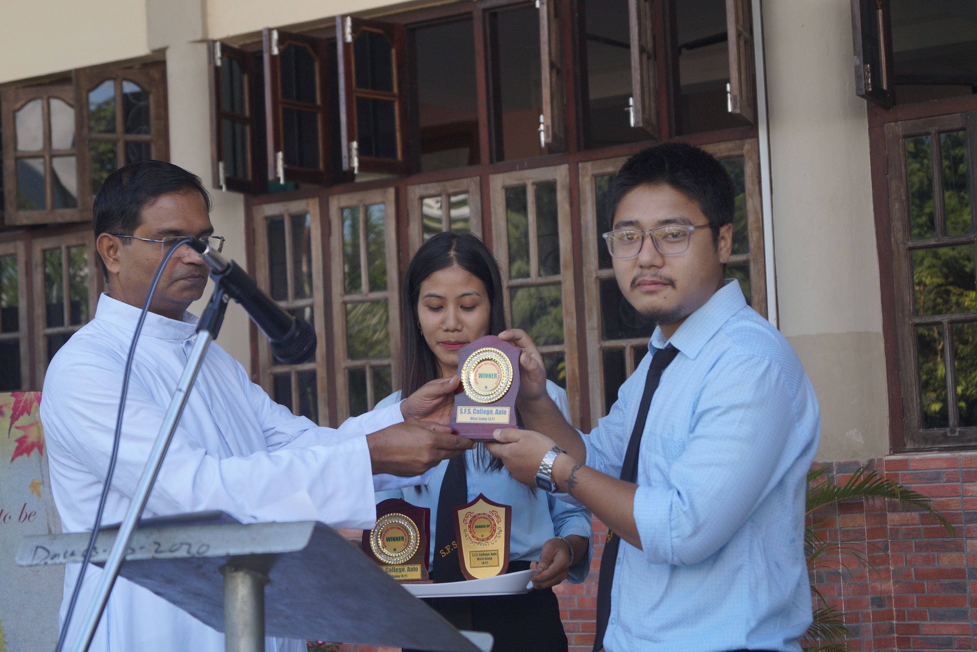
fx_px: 1832
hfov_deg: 29.9
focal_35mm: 68
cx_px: 488
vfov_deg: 20.2
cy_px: 326
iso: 250
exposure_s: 1/160
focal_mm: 45
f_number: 5.6
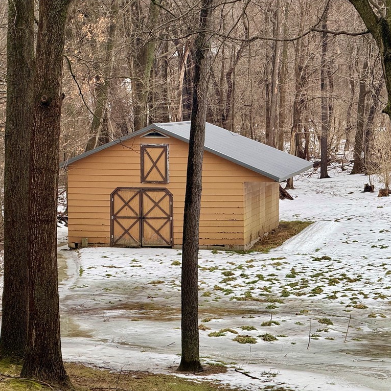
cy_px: 195
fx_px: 1815
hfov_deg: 12.3
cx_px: 167
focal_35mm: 142
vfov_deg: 12.3
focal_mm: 15.66
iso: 50
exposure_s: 1/99
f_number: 2.8
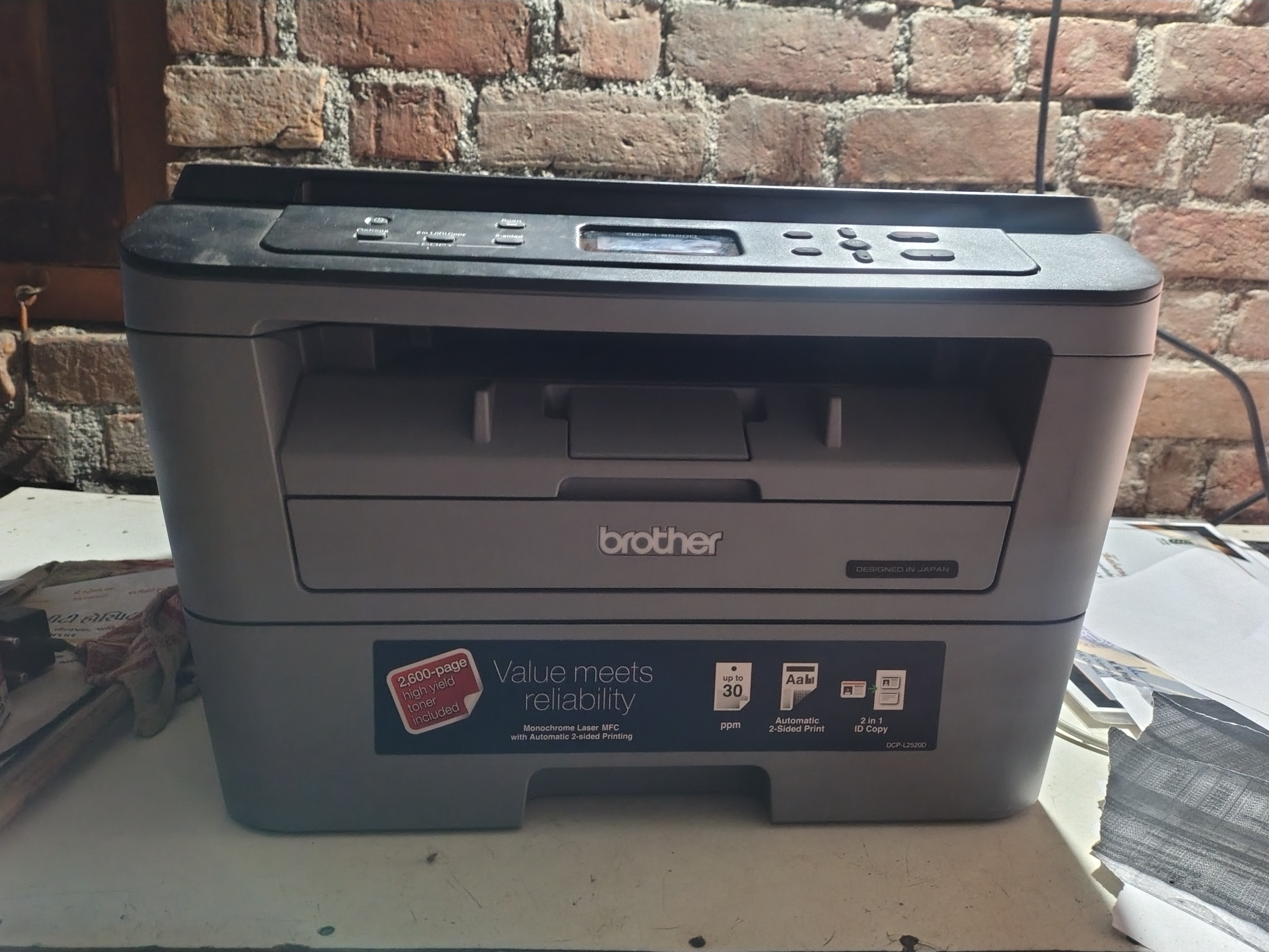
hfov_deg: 69.4
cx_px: 634
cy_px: 476
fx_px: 916
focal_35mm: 25
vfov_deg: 54.9
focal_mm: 4.71
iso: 6784
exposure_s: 1/33.3
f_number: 1.7
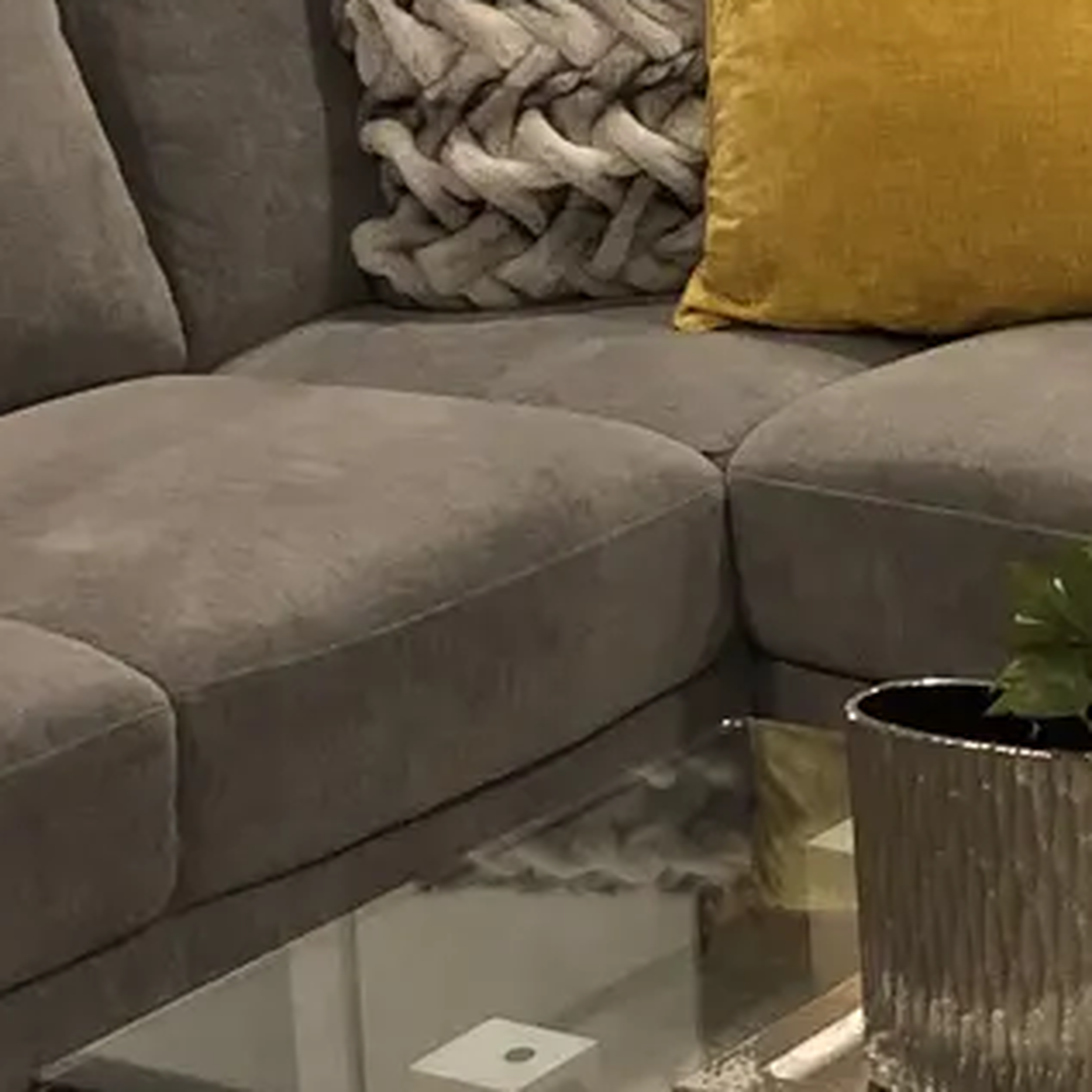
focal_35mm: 125
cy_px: 431
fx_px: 4461
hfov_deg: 13.5
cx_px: 1350
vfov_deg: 13.9
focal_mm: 4
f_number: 1.8
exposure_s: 1/11
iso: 100
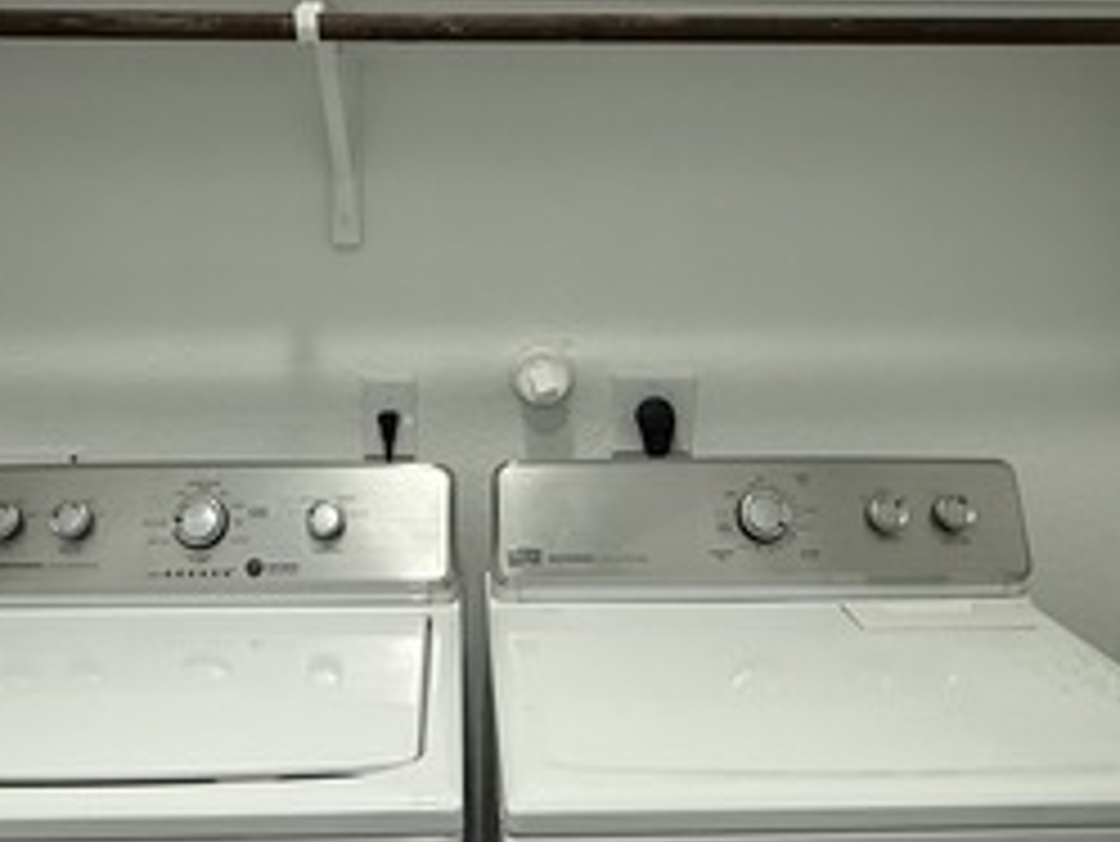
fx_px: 1165
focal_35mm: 36
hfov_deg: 51.3
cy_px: 423
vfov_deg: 39.7
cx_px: 508
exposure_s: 1/120
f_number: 2.2
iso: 160
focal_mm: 2.22
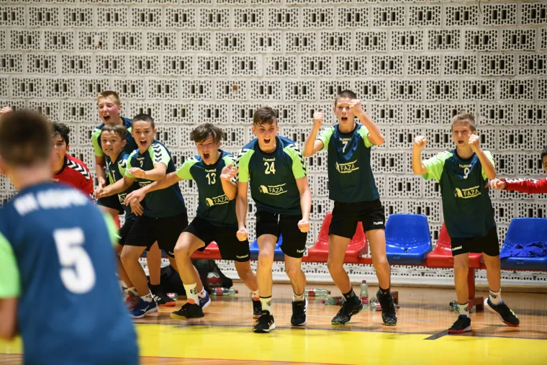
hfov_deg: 12.8
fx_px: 2431
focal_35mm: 160
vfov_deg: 8.6
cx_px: 274
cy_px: 182
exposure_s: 1/200
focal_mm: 160
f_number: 2.8
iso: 2500
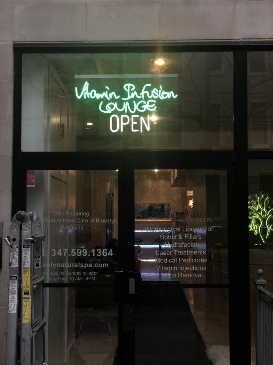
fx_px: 547
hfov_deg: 28.0
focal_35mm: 52
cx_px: 136
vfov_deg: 36.8
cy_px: 182
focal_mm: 6
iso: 64
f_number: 2.4
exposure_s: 1/60
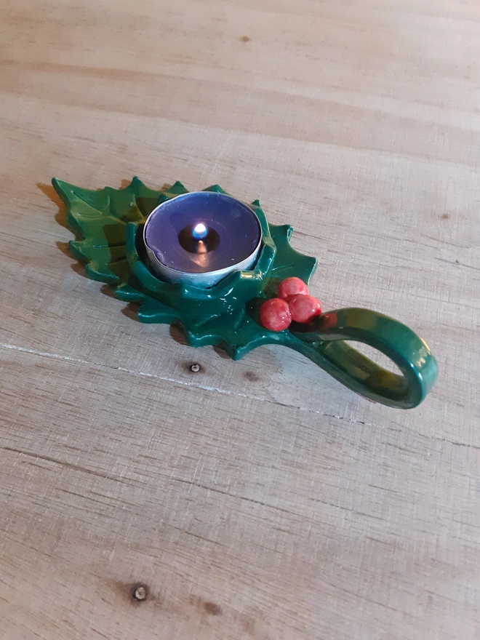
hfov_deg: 51.4
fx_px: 499
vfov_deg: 65.3
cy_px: 320
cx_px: 240
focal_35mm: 27
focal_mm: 3.6
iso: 320
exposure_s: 1/25
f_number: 1.9
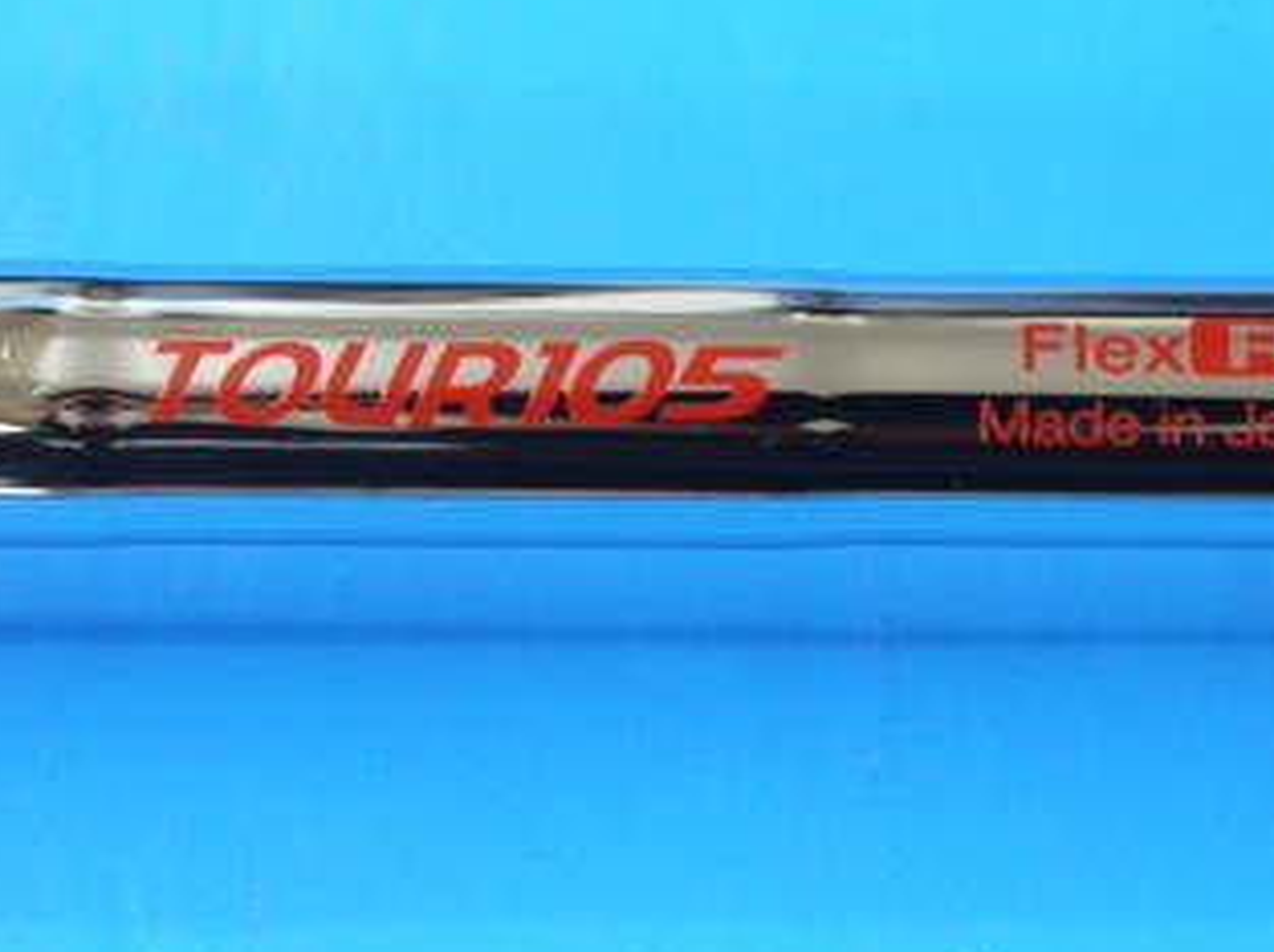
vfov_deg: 8.6
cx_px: 619
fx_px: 6323
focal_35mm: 172
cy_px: 325
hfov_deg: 11.5
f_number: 5.6
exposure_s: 1/80
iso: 800
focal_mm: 42
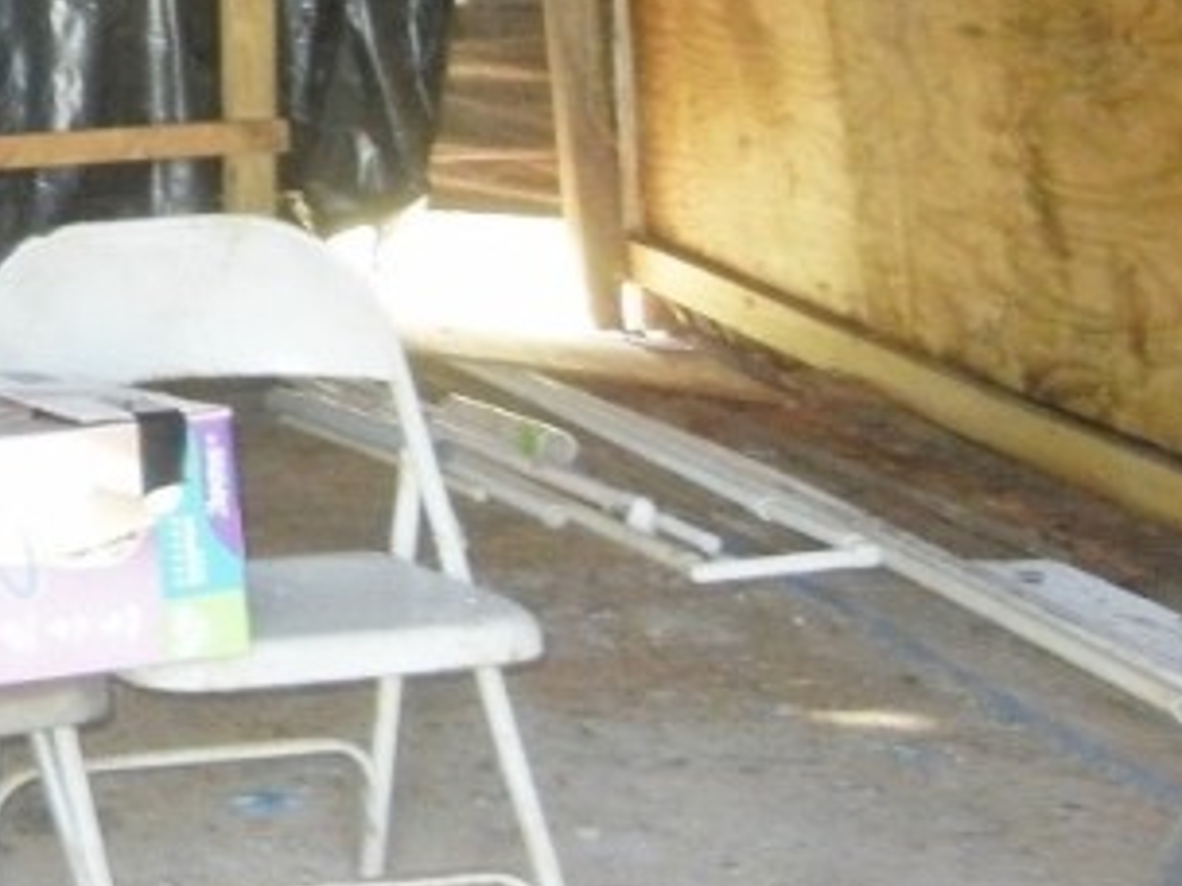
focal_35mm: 101
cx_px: -599
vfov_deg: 14.2
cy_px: -148
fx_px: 3449
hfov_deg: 17.5
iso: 404
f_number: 3.5
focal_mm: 5.4
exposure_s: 1/30
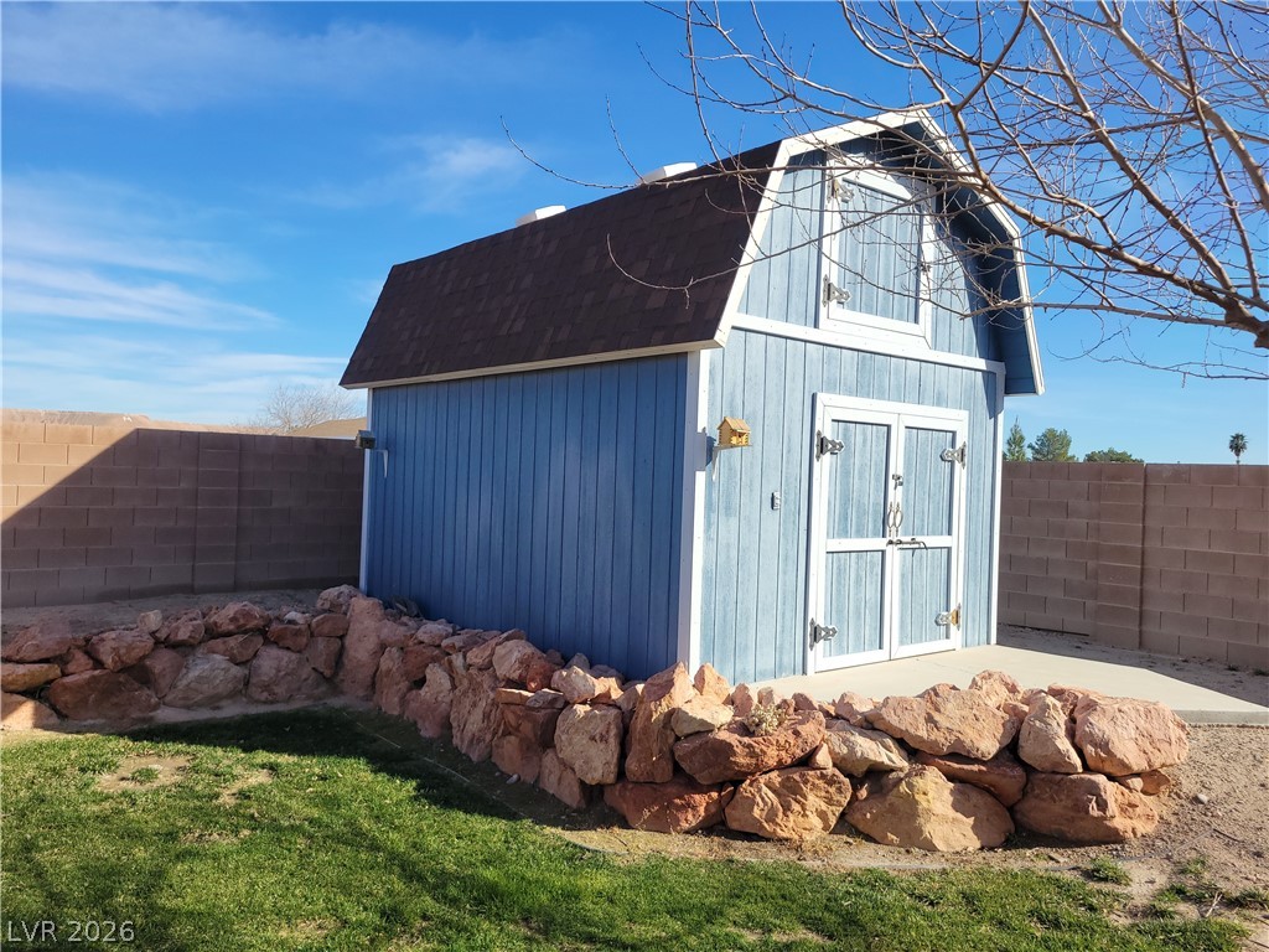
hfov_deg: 67.3
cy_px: 476
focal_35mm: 26
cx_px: 634
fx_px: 953
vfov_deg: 53.1
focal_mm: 5.4
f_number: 1.8
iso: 40
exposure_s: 1/1756
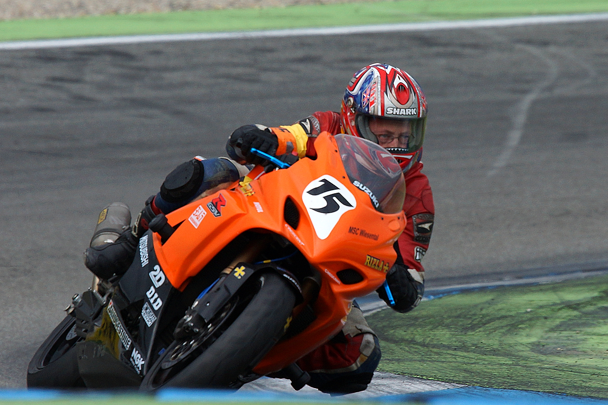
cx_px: 314
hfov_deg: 3.3
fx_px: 10536
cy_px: 210
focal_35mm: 624
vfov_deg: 2.2
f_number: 8
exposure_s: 1/800
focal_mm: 400
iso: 400
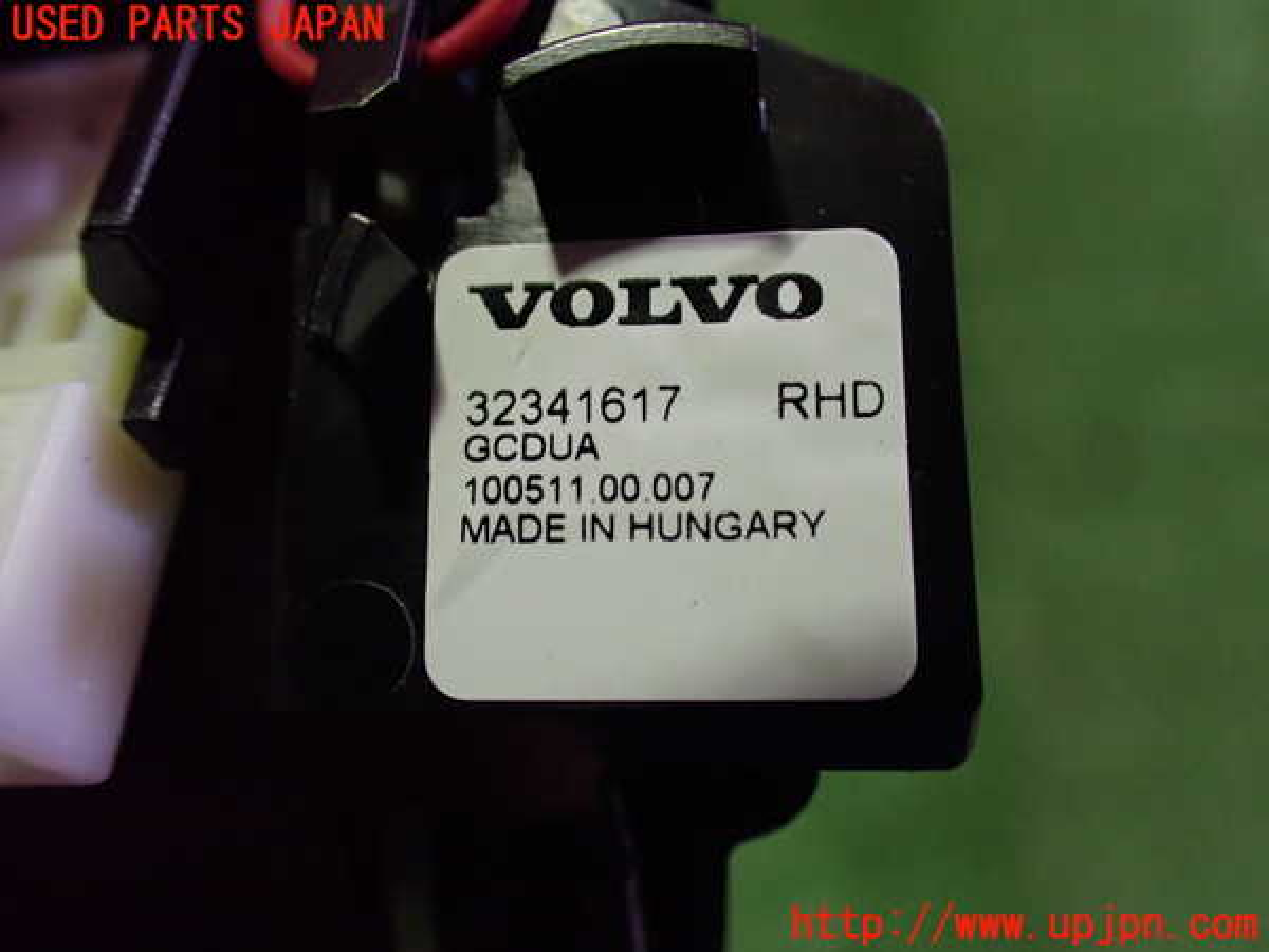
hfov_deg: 60.0
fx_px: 1100
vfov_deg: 46.8
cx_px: 634
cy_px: 476
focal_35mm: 30
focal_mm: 5.4
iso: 800
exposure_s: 1/125
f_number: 2.3
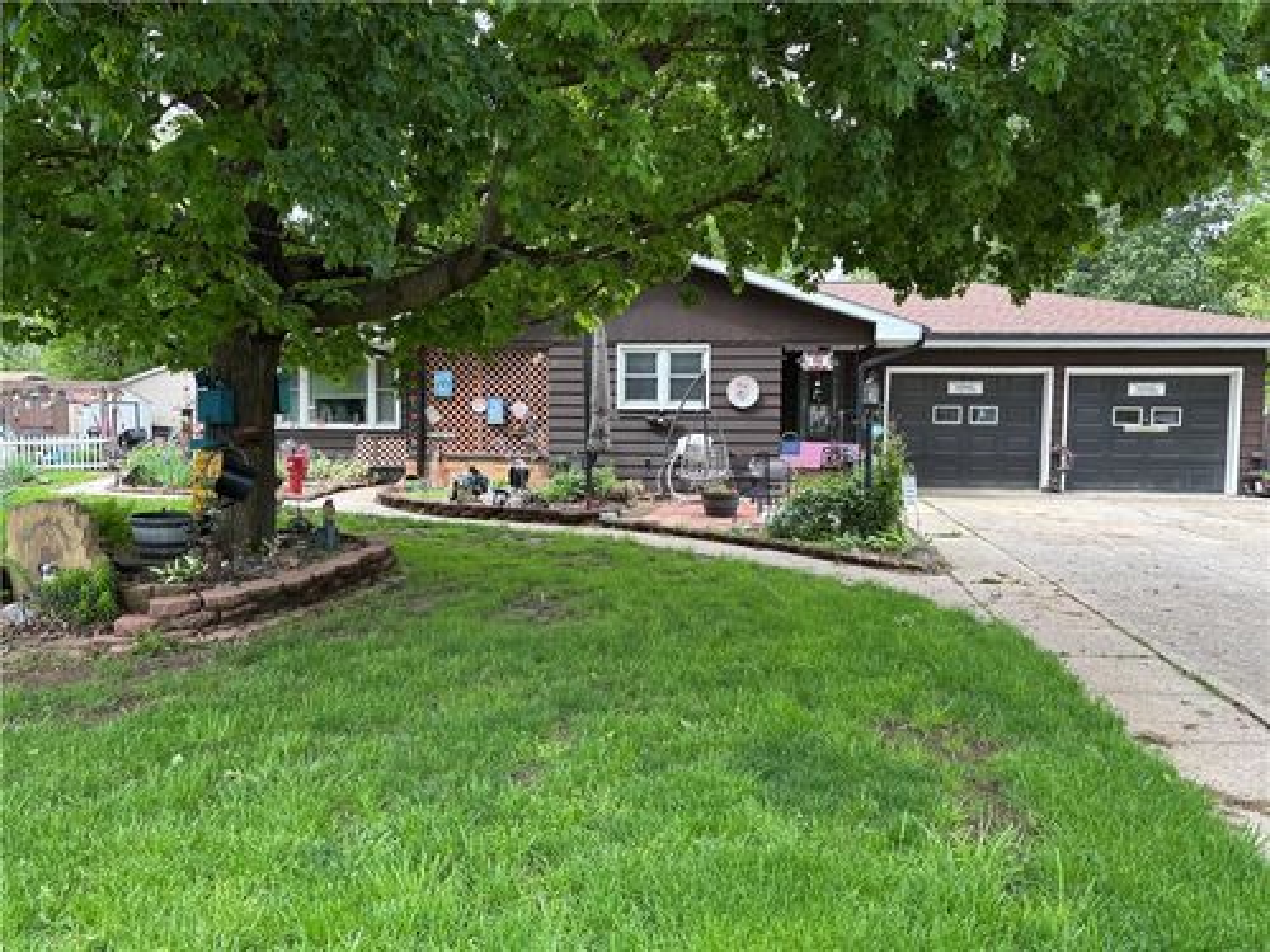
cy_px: 476
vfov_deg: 53.1
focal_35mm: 26
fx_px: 954
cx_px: 635
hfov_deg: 67.3
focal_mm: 5.96
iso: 50
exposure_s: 1/432
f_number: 1.6
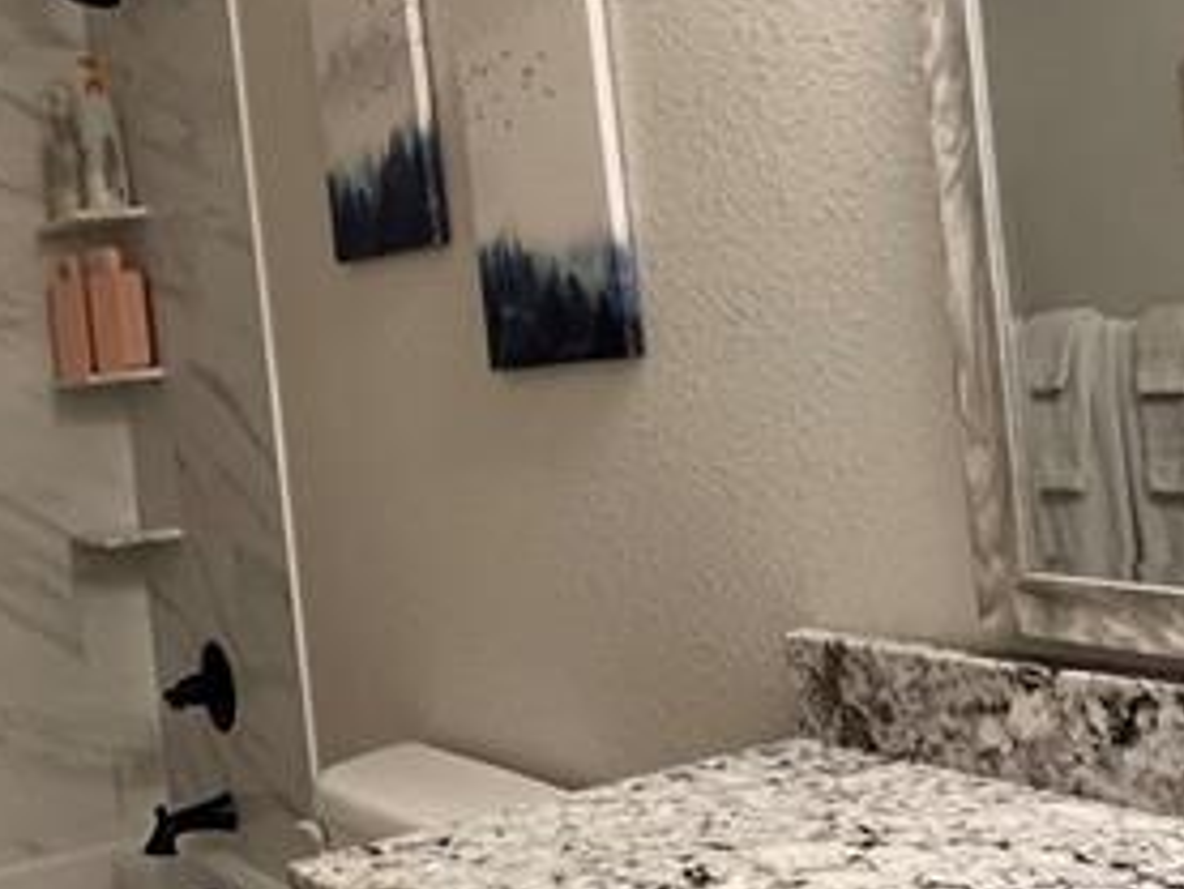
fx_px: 1642
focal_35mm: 48
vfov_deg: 30.2
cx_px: 385
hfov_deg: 39.1
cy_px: 357
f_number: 1.8
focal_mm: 1.57
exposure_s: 1/120
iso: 200
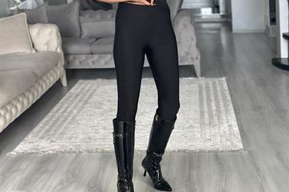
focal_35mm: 67
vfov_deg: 20.1
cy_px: 47
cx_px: 145
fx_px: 538
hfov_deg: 30.1
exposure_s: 1/60
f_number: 1.78
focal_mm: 6.86
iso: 160
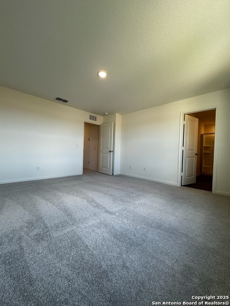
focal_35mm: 14
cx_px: 115
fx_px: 124
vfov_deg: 102.1
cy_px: 153
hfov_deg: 85.7
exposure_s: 1/120
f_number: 2.2
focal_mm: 2.22
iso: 80
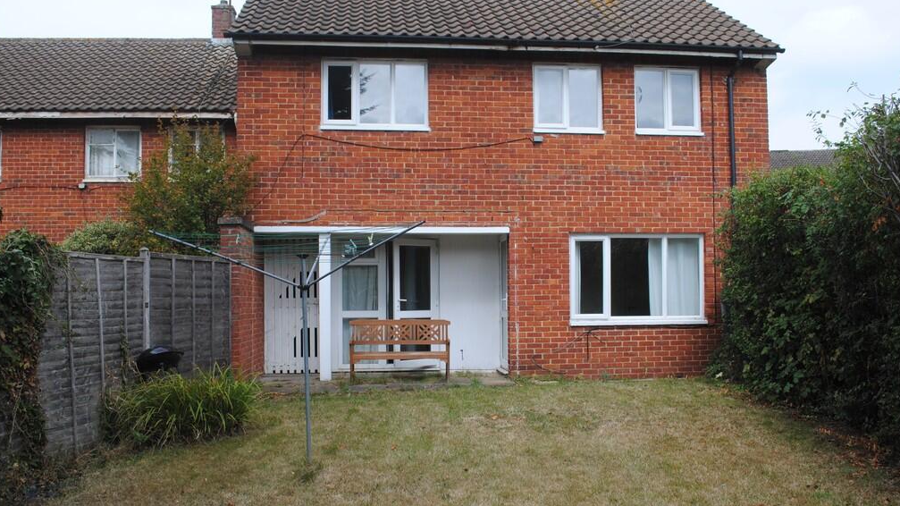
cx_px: 449
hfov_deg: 61.0
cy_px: 284
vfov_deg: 36.6
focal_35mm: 32
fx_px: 764
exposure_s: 1/200
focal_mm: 20
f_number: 7.1
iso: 100
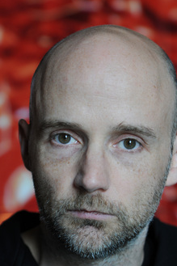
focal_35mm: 137
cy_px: 158
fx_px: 1008
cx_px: 101
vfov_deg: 15.0
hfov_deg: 10.0
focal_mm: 75
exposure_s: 1/30
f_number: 4
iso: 400
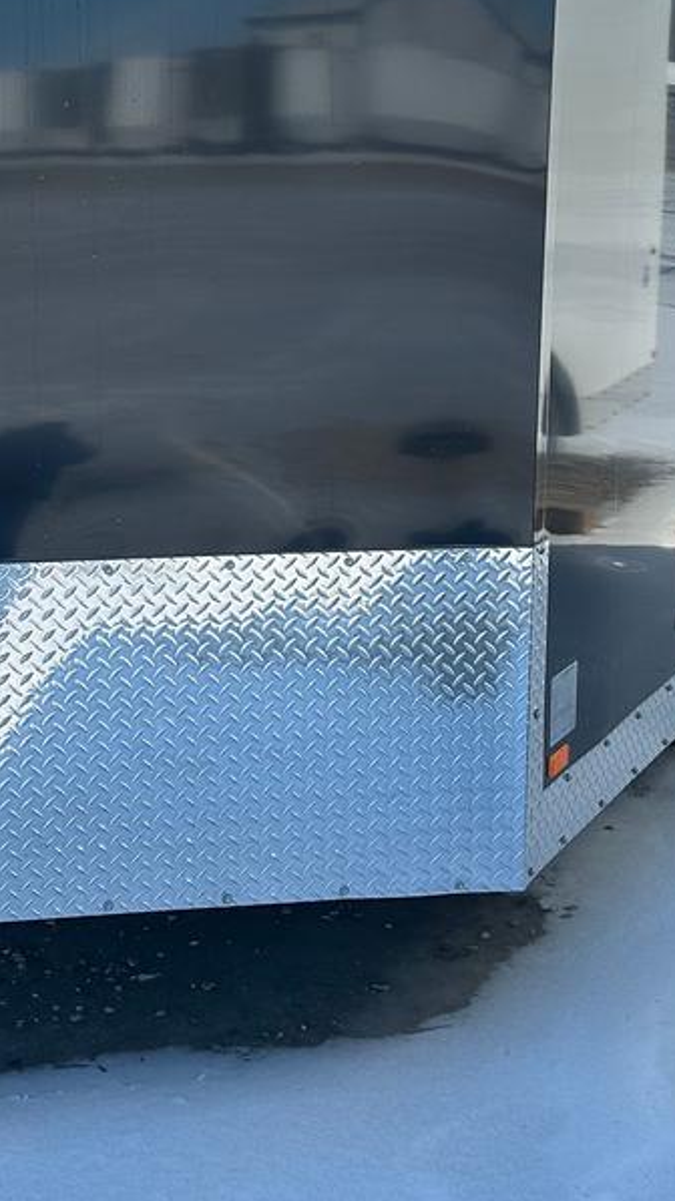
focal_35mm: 56
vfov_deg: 36.8
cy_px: 400
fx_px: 1783
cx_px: 189
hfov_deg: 21.3
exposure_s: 1/4348
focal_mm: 6.86
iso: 80
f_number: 1.78
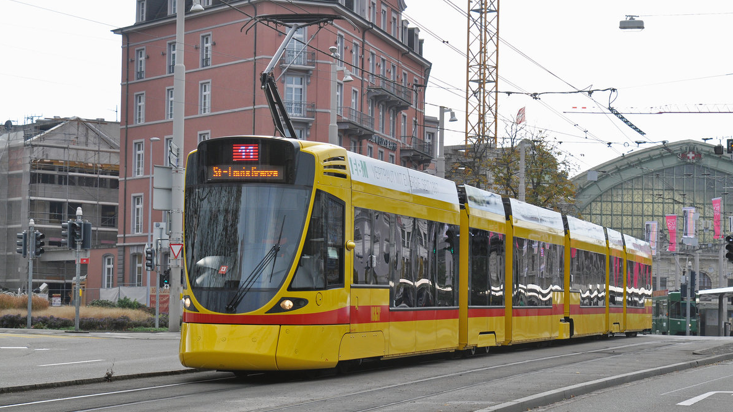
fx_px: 1730
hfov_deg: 23.9
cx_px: 369
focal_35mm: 89
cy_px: 204
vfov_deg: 13.6
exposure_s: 1/800
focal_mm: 56
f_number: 5.6
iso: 400
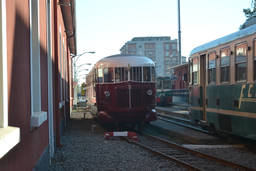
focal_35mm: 75
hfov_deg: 27.0
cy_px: 86
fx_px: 533
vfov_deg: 18.2
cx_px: 128
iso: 180
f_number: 5.6
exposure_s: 1/125
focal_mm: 50
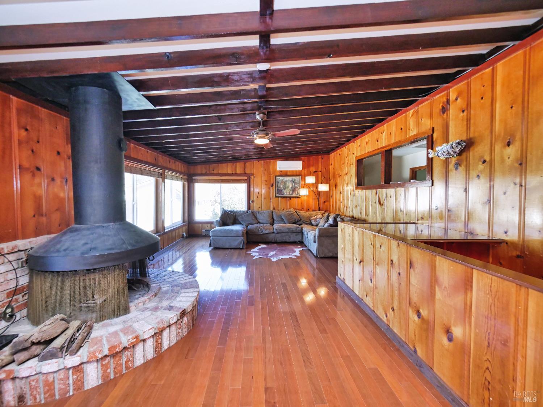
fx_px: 220
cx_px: 272
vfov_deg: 85.7
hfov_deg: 102.1
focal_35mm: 14
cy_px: 204
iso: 800
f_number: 2.8
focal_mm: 7
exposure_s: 1/160
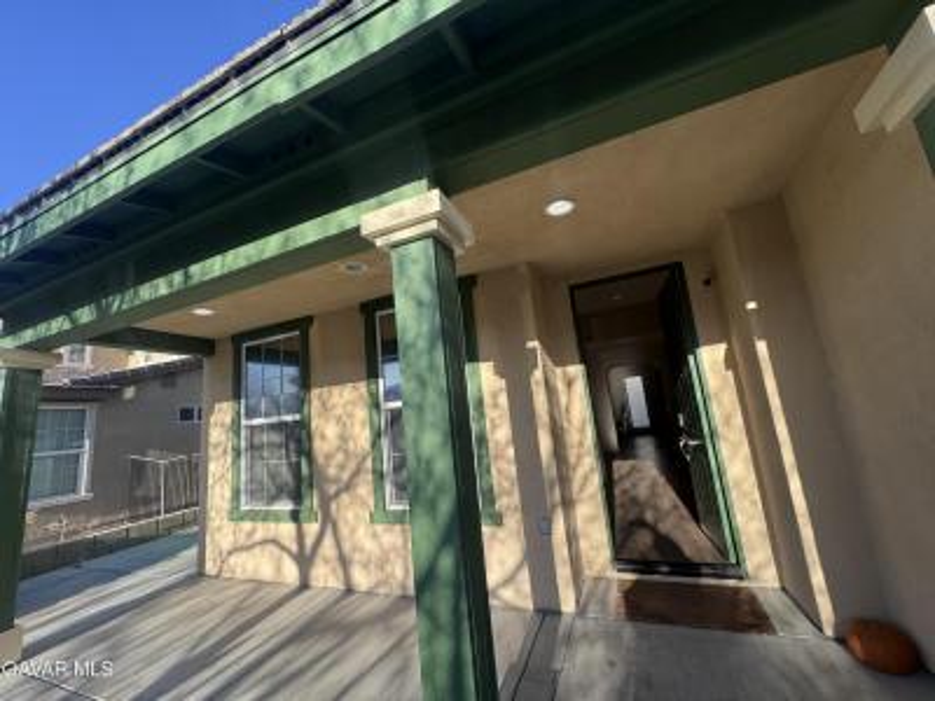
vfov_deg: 85.7
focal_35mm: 14
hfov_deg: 102.1
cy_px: 350
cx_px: 468
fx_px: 378
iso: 50
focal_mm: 2.22
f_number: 2.2
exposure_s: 1/868
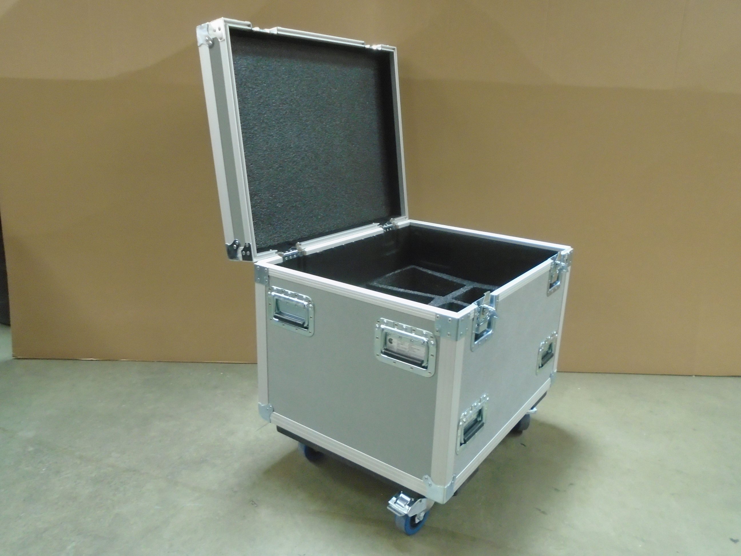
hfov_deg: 67.3
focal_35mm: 26
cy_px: 278
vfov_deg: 53.1
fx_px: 557
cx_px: 370
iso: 400
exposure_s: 1/15
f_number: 3.2
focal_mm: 4.6
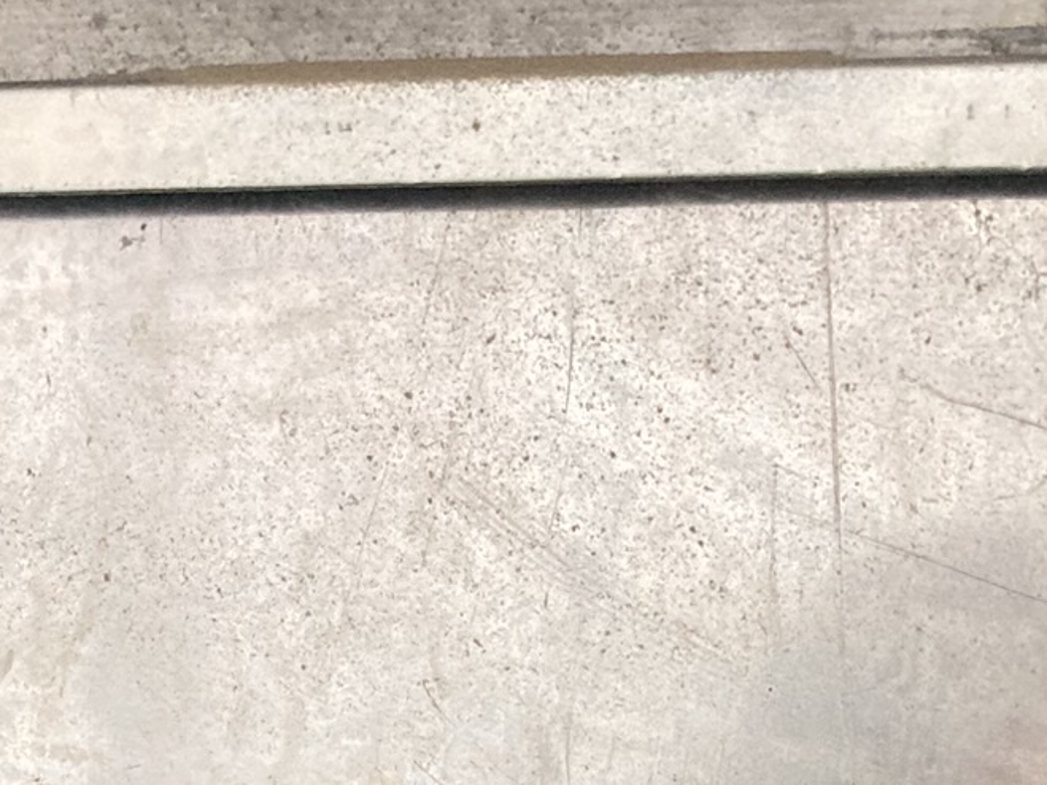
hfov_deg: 22.5
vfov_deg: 15.6
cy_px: 1193
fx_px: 2631
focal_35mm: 87
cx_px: 394
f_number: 1.8
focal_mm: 3.99
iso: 400
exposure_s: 1/40
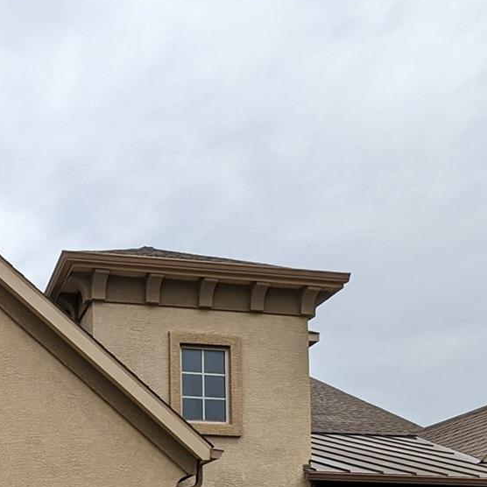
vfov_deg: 29.3
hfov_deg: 31.7
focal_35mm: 52
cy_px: 548
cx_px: 78
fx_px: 828
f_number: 2.2
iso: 50
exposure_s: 1/818
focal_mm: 2.35
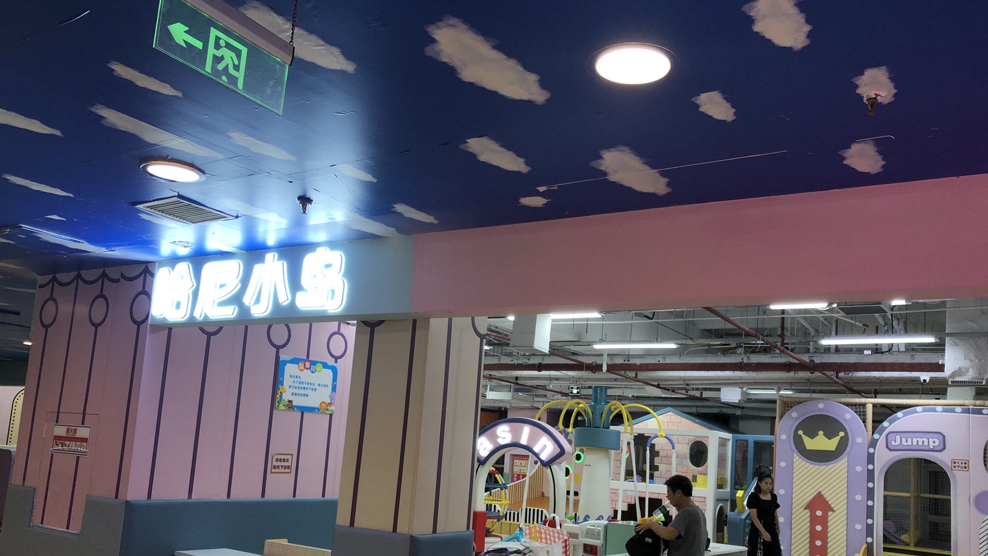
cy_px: 357
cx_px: 500
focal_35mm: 31
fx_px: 812
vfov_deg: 37.5
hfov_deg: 62.6
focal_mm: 4
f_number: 1.8
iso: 25
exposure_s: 1/100
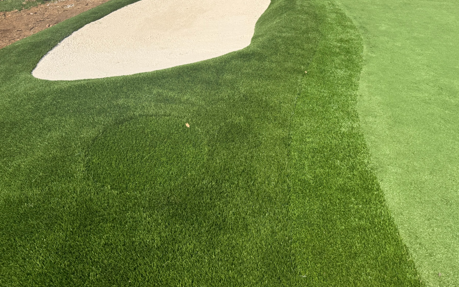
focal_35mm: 29
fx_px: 363
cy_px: 92
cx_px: 233
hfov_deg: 64.6
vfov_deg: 42.5
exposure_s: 1/4975
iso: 80
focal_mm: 6.76
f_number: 1.78
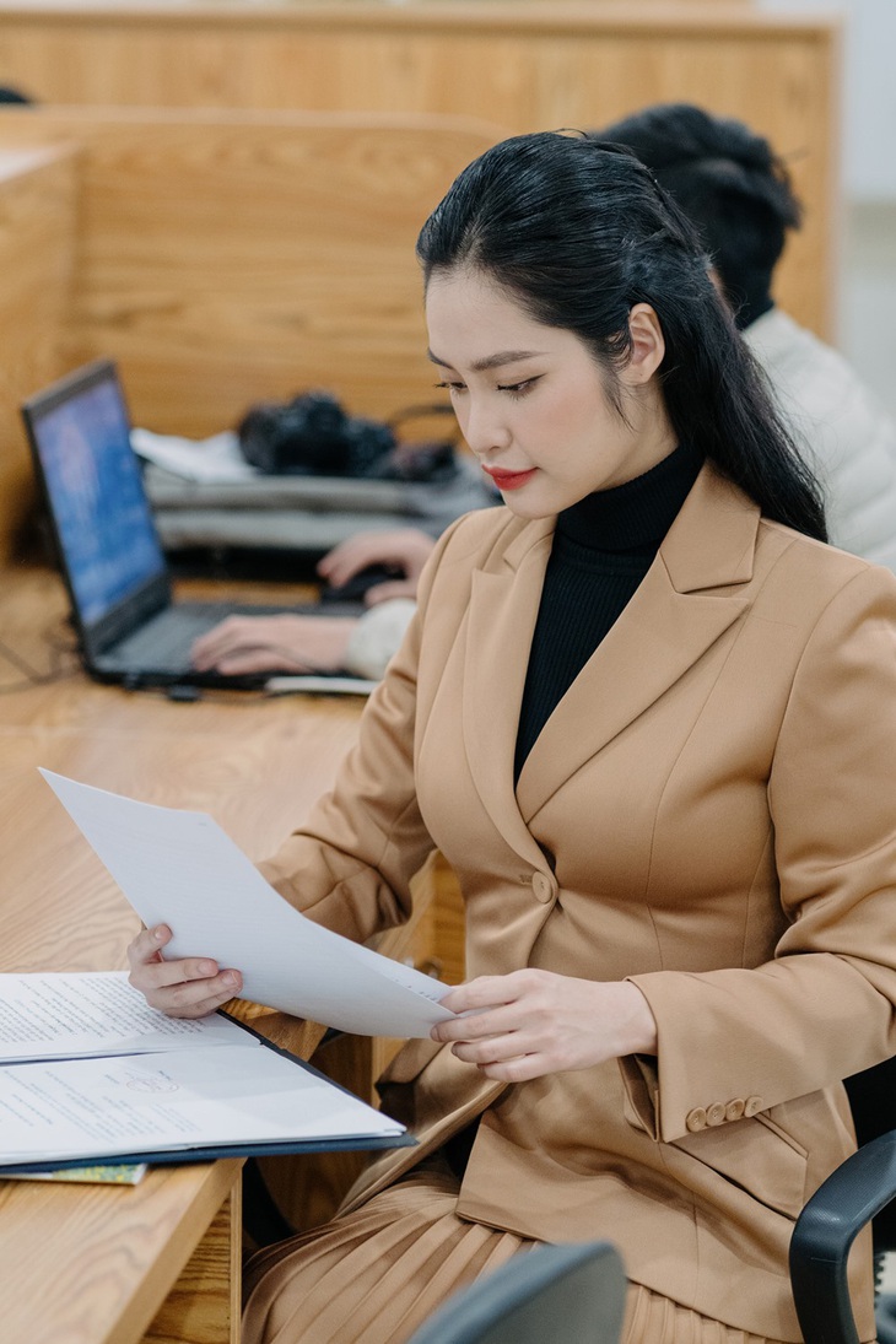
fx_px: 4760
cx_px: 448
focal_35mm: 128
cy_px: 672
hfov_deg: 10.8
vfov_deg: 16.1
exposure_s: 1/160
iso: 3200
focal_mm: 85
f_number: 2.5
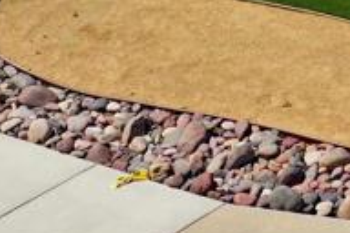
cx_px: 467
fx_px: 1448
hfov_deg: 13.3
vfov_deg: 8.5
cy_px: -314
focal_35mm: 149
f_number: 5
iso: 100
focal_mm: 10.26
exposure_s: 1/200
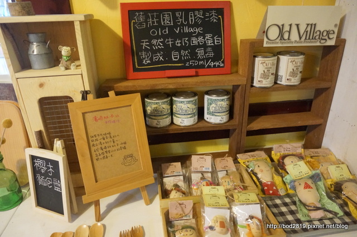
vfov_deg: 53.0
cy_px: 118
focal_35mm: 24
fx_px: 238
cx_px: 178
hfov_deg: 73.8
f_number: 3.5
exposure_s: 1/60
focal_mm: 16
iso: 3200
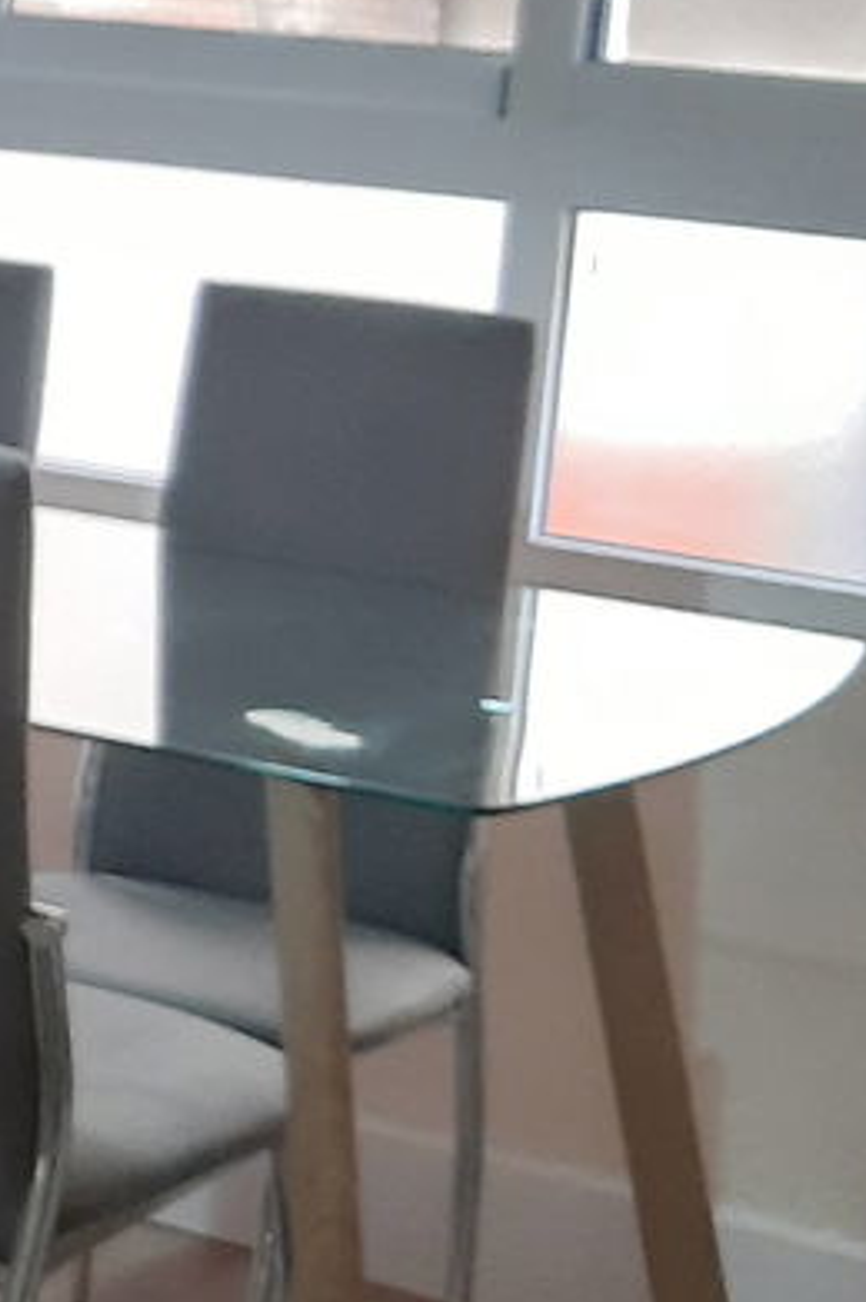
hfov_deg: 10.7
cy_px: 456
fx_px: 4157
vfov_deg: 17.8
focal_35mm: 115
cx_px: -969
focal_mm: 3.93
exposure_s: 1/25
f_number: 1.7
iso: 400
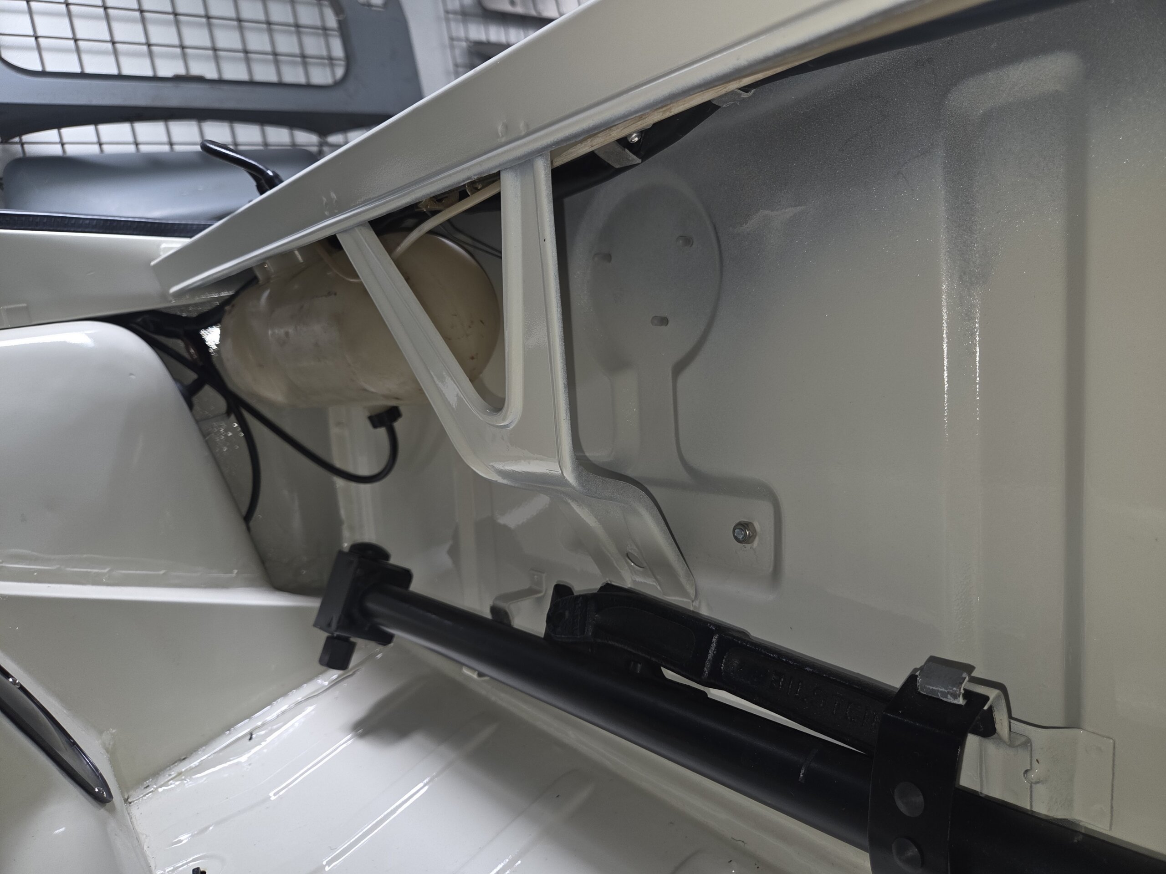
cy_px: 437
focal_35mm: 23
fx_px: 775
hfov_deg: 73.9
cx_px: 583
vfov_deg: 58.9
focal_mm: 5.4
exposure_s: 1/60
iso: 500
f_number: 1.8
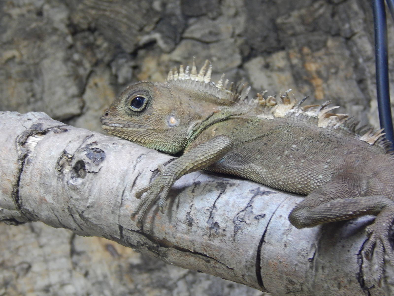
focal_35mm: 282
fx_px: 3210
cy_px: 148
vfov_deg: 5.3
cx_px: 197
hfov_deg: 7.0
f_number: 5.7
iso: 320
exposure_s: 1/30
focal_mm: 50.1
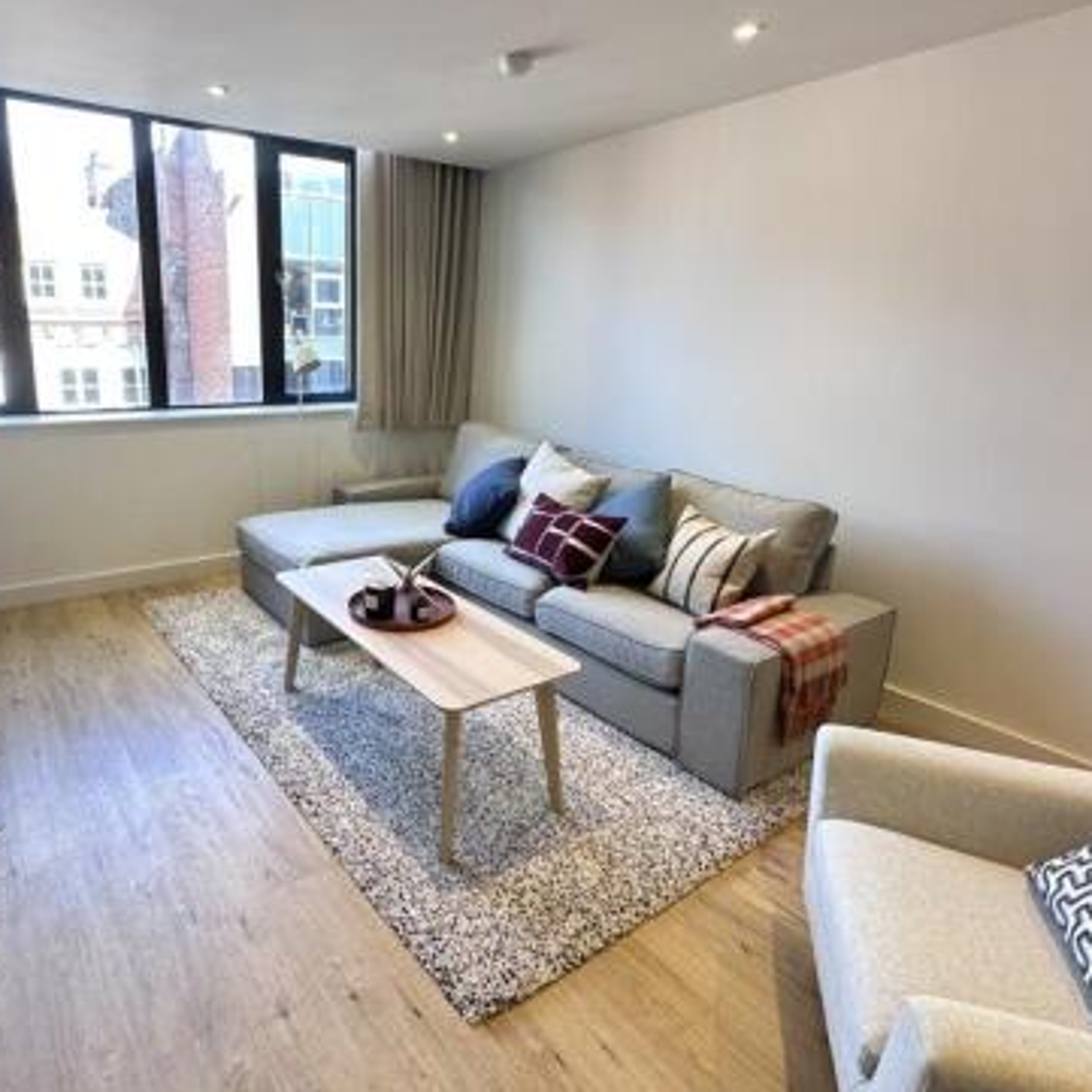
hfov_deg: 73.5
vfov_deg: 74.7
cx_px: 404
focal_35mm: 20
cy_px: 501
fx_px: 714
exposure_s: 1/100
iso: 125
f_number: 2.2
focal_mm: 2.22
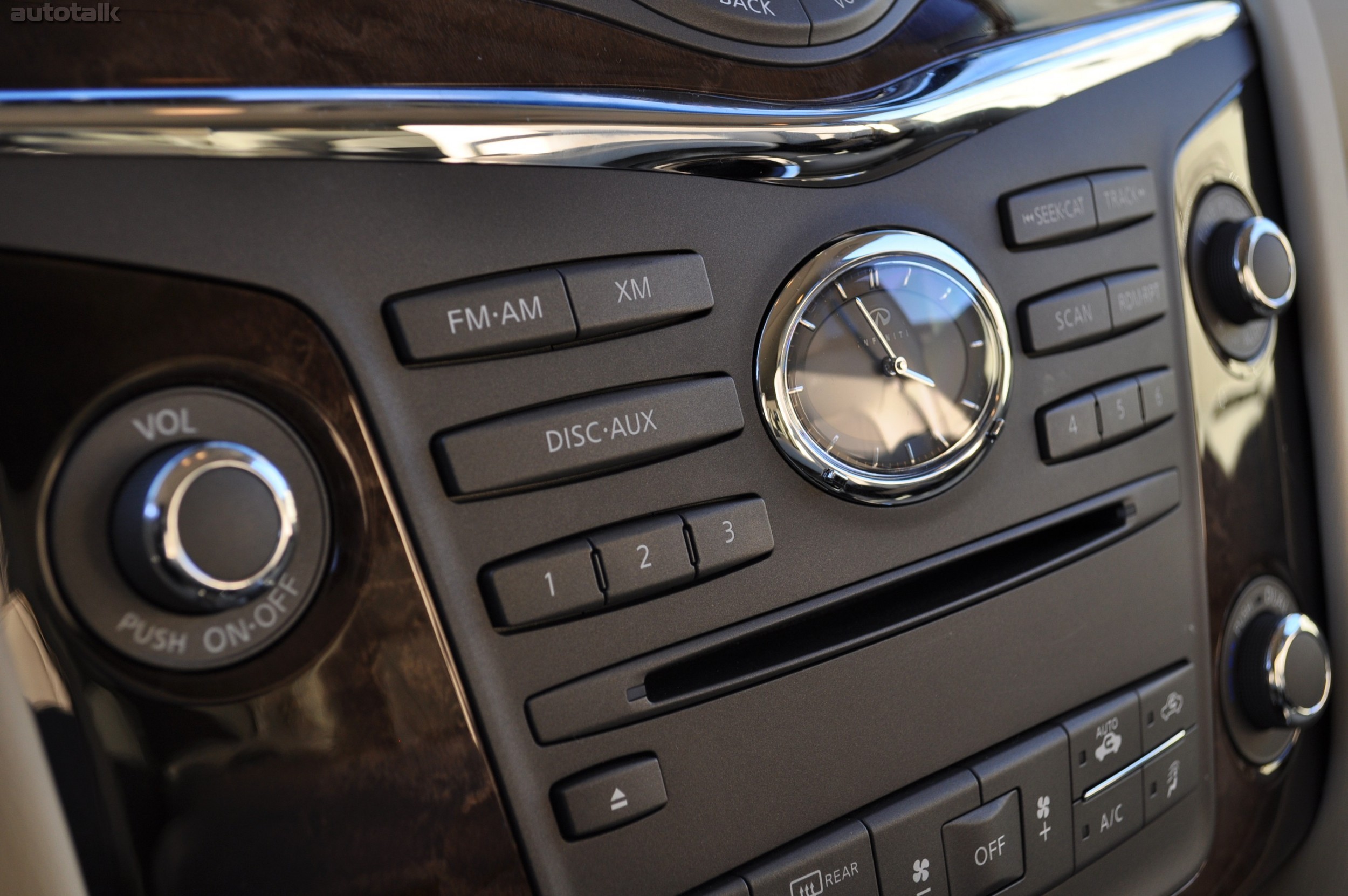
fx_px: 1908
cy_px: 448
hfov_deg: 38.9
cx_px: 674
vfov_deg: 26.4
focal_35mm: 51
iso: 220
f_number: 5.6
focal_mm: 34
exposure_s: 1/125
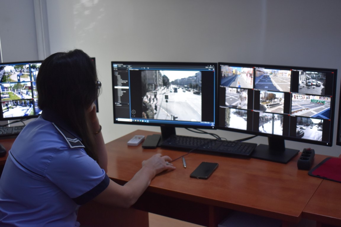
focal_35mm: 46
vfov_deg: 28.9
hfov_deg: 42.3
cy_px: 114
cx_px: 170
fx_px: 440
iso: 1400
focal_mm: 31
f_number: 4.2
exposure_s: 1/60
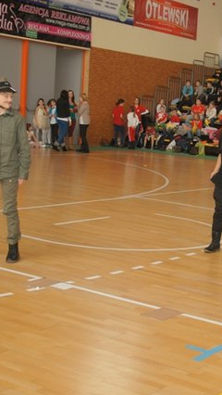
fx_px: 700
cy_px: 197
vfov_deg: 31.4
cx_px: 204
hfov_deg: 17.7
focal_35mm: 67
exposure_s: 1/80
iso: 400
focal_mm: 28
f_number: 4.5
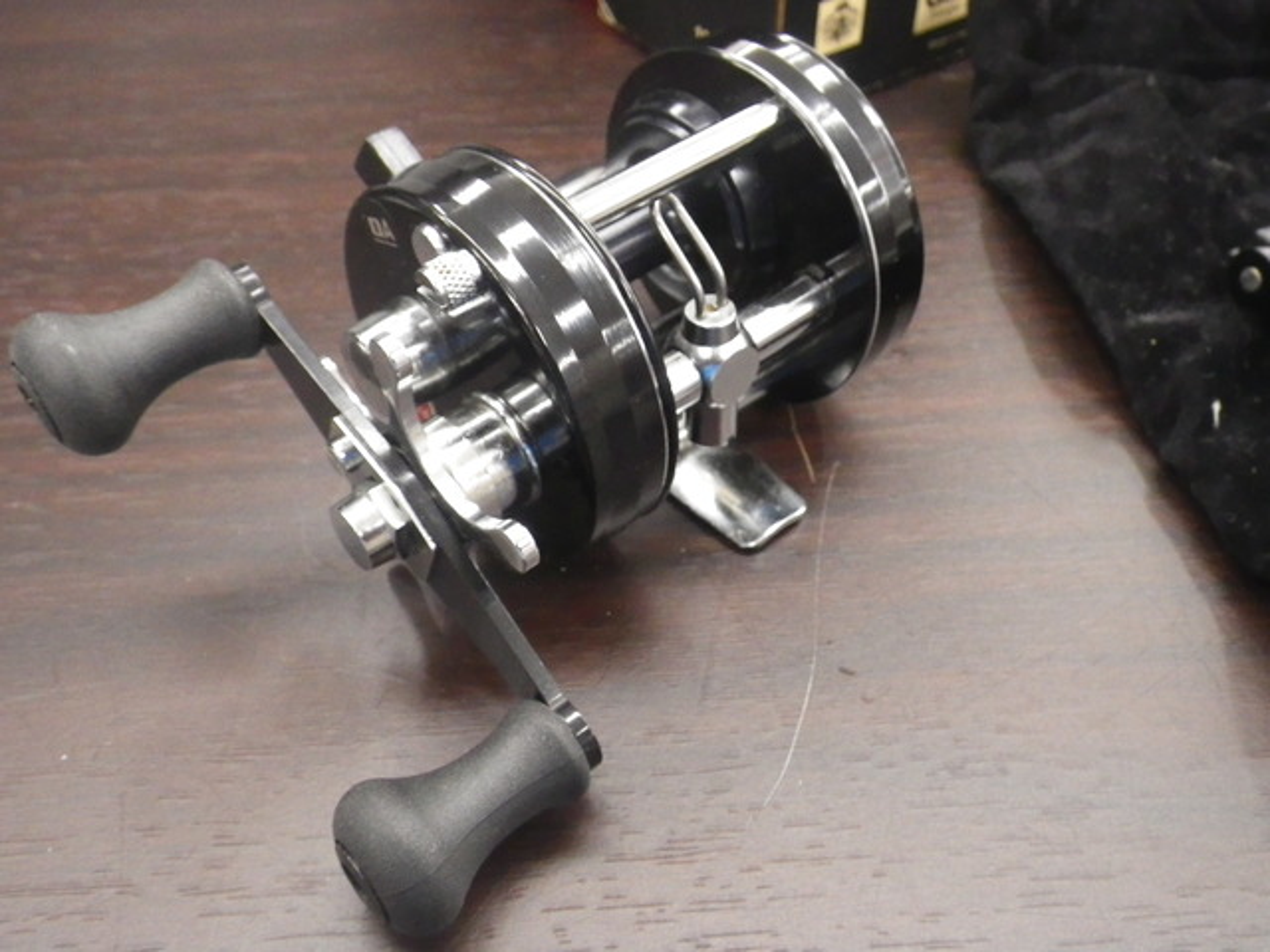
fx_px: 1247
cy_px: 476
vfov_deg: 41.8
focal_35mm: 34
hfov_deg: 54.0
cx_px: 635
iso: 800
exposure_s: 1/50
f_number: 3.8
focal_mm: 6.1
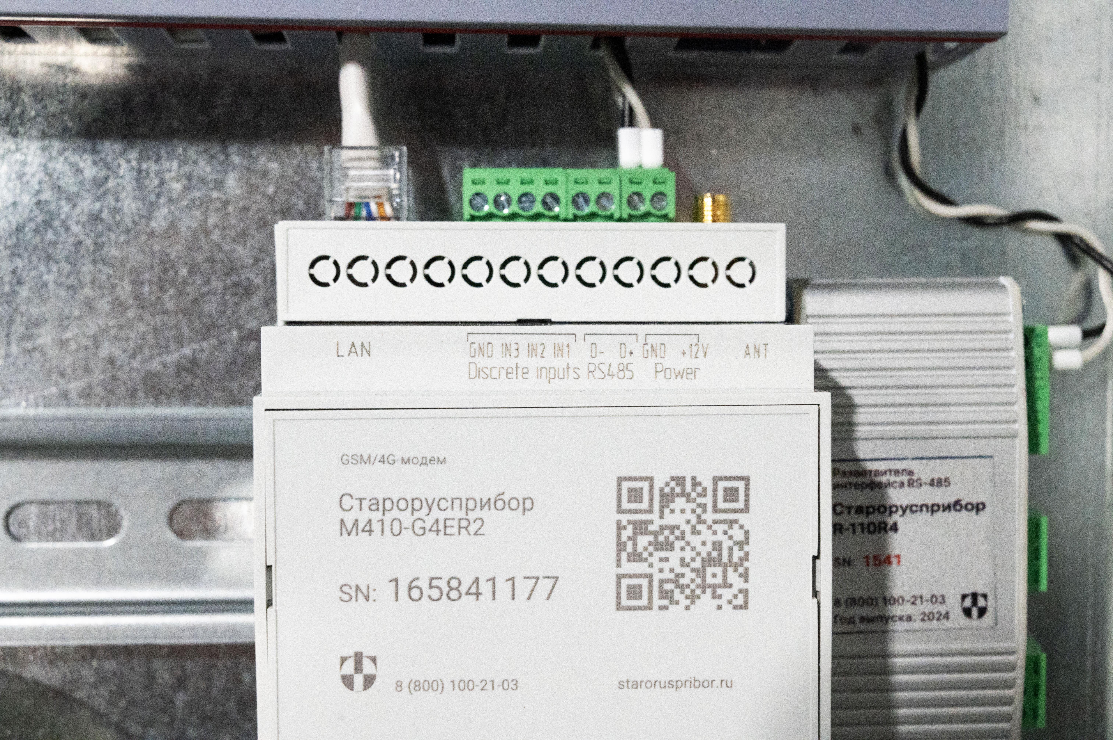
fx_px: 1514
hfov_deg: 40.4
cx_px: 556
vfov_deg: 27.5
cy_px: 370
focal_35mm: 49
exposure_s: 1/125
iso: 8000
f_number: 13
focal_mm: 49
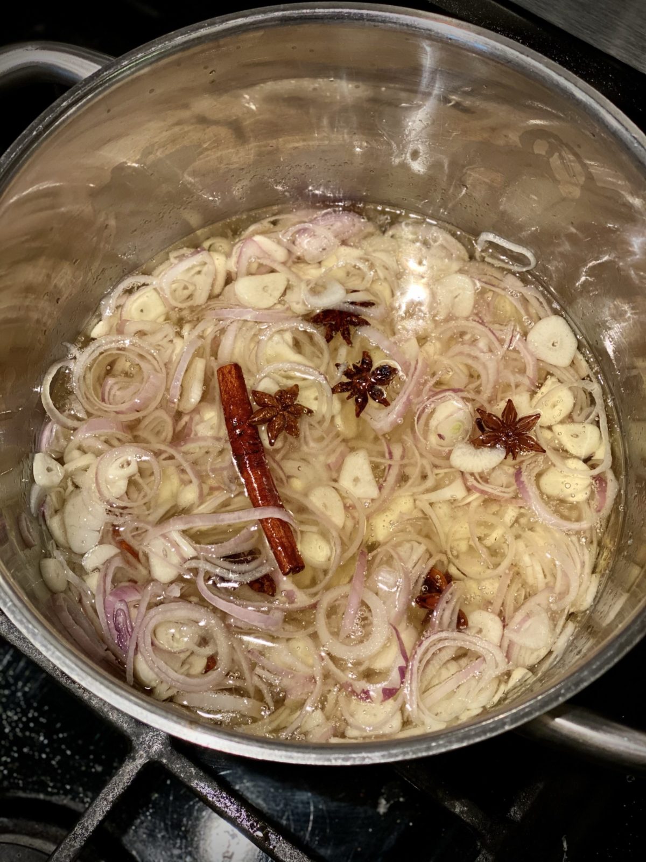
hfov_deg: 28.0
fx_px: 1294
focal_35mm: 52
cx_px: 323
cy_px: 431
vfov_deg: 36.8
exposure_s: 1/60
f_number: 2
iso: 160
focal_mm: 6
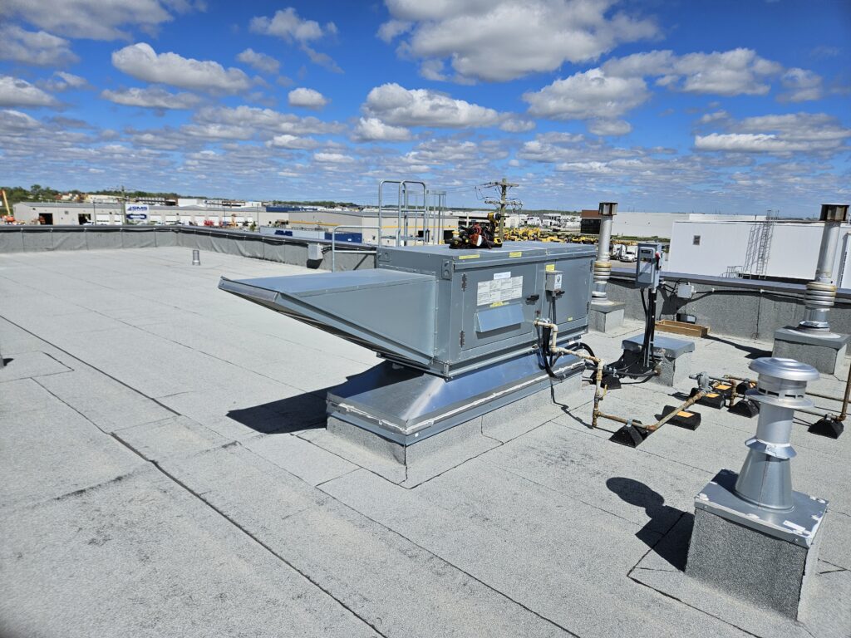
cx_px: 426
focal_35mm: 23
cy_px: 319
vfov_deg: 58.9
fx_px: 565
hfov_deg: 73.9
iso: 25
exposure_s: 1/4314
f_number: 1.8
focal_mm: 5.4
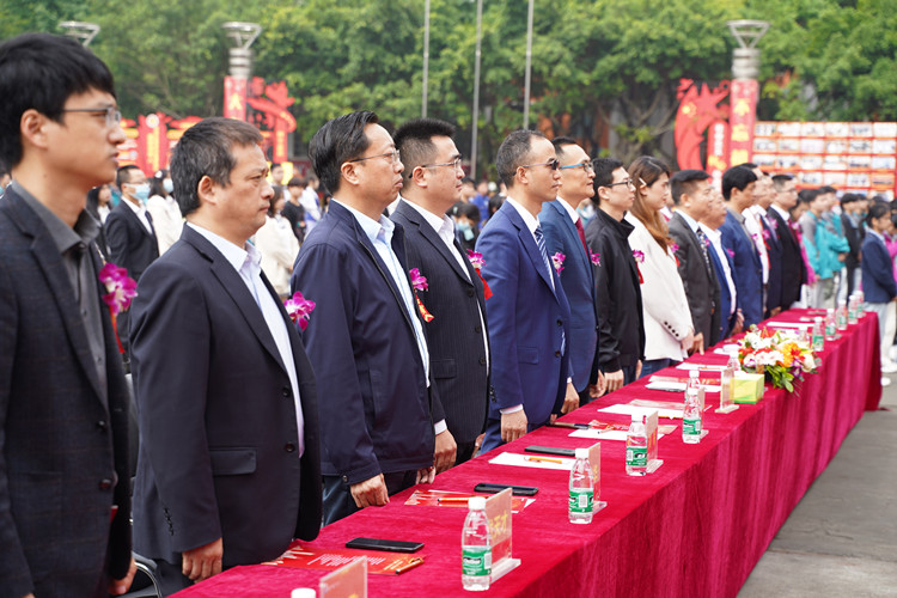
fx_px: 1744
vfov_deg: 19.5
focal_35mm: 70
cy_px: 299
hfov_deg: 28.8
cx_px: 448
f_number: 4.5
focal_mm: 70
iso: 100
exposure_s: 1/200
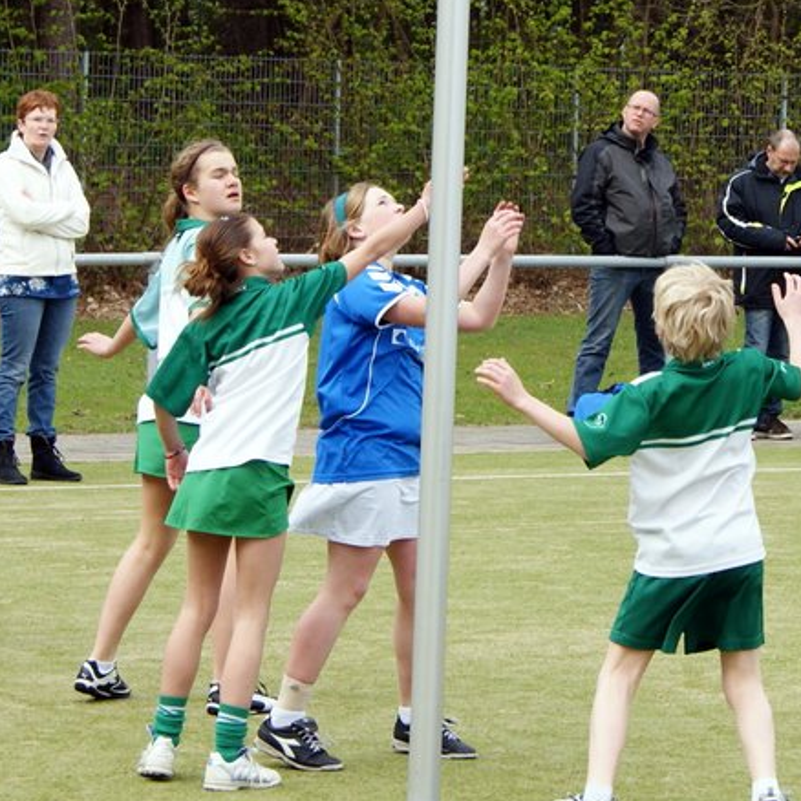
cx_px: 830
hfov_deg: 11.0
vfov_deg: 11.1
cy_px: 219
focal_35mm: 157
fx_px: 4114
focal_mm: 45
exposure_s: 1/320
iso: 200
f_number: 6.3
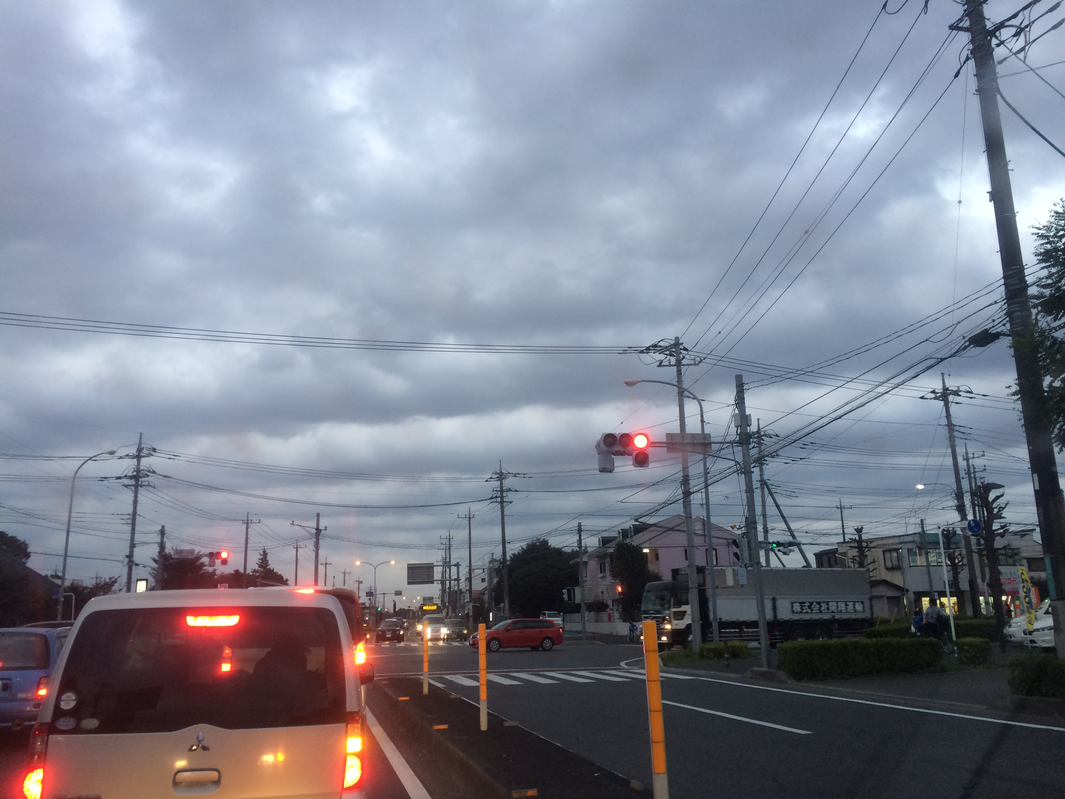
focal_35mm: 29
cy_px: 400
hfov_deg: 61.7
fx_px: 892
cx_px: 532
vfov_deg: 48.2
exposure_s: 1/30
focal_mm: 4.15
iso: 40
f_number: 2.2
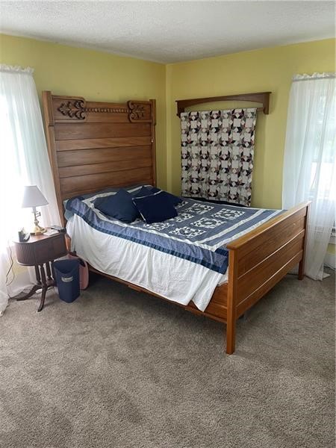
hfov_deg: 53.1
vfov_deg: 67.3
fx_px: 336
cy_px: 224
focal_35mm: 26
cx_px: 168
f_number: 1.6
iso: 100
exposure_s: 1/60
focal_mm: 5.1
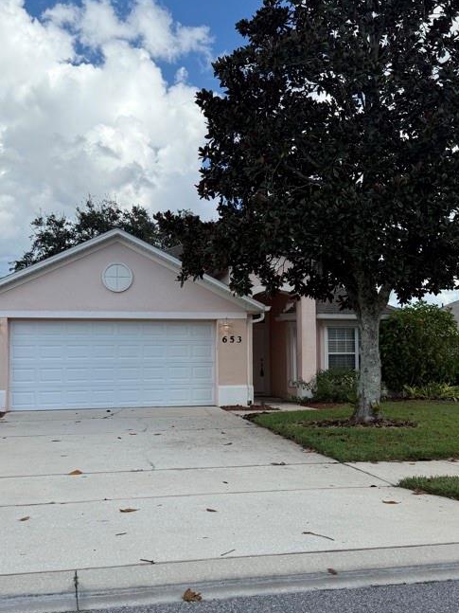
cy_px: 330
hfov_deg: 37.7
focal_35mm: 38
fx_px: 672
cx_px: 242
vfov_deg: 48.9
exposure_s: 1/5319
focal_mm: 6.76
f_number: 1.78
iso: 100
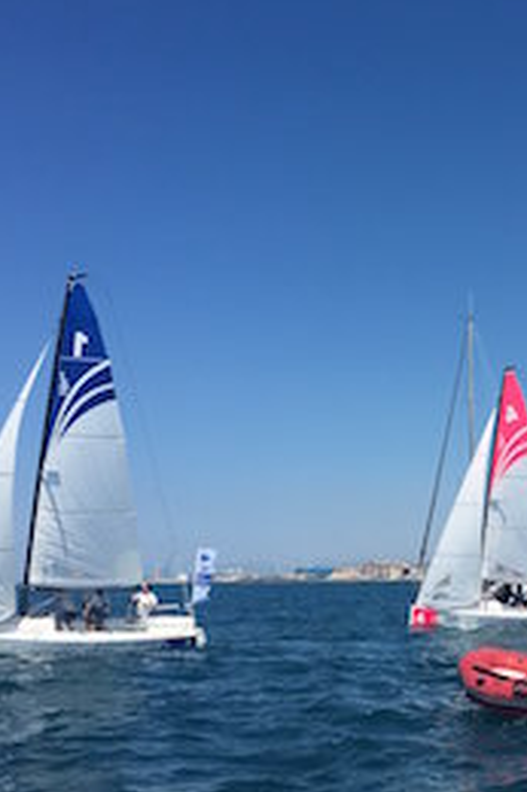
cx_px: 500
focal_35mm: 50
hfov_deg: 25.9
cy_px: 364
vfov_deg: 39.6
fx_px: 1099
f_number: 2.2
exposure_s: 1/2564
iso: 25
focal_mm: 4.15
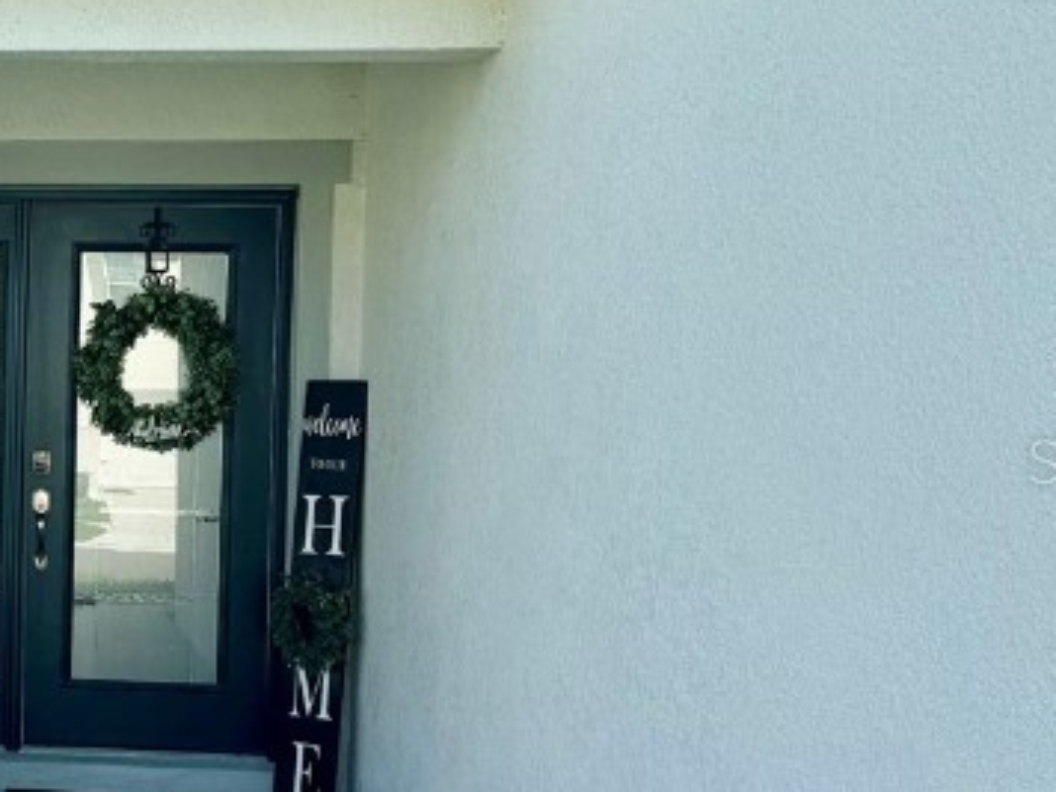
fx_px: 2105
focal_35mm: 69
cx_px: -211
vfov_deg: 21.3
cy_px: 460
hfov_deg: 25.3
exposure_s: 1/1597
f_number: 1.78
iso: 80
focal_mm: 6.76
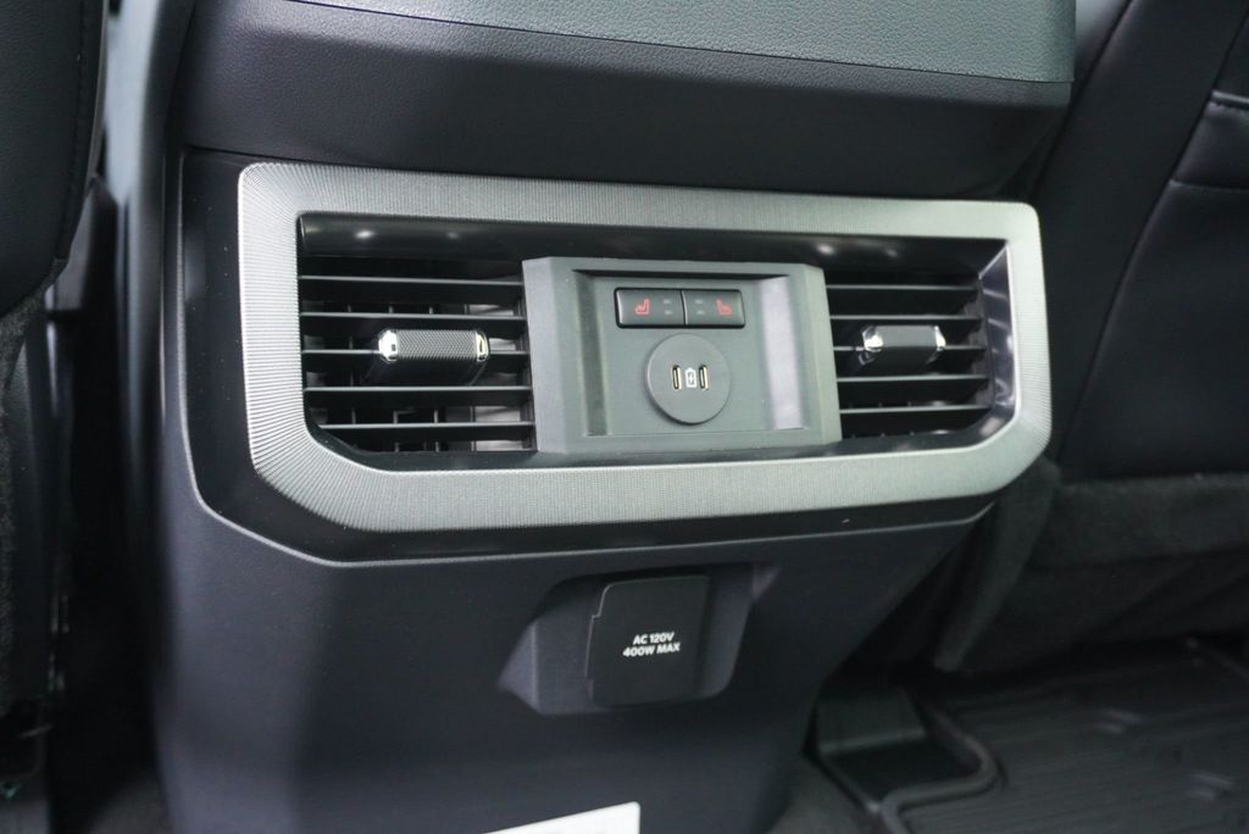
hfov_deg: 53.1
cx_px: 624
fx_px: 1250
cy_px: 417
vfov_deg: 36.9
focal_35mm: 36
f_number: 4.5
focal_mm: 24
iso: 2500
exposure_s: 1/160
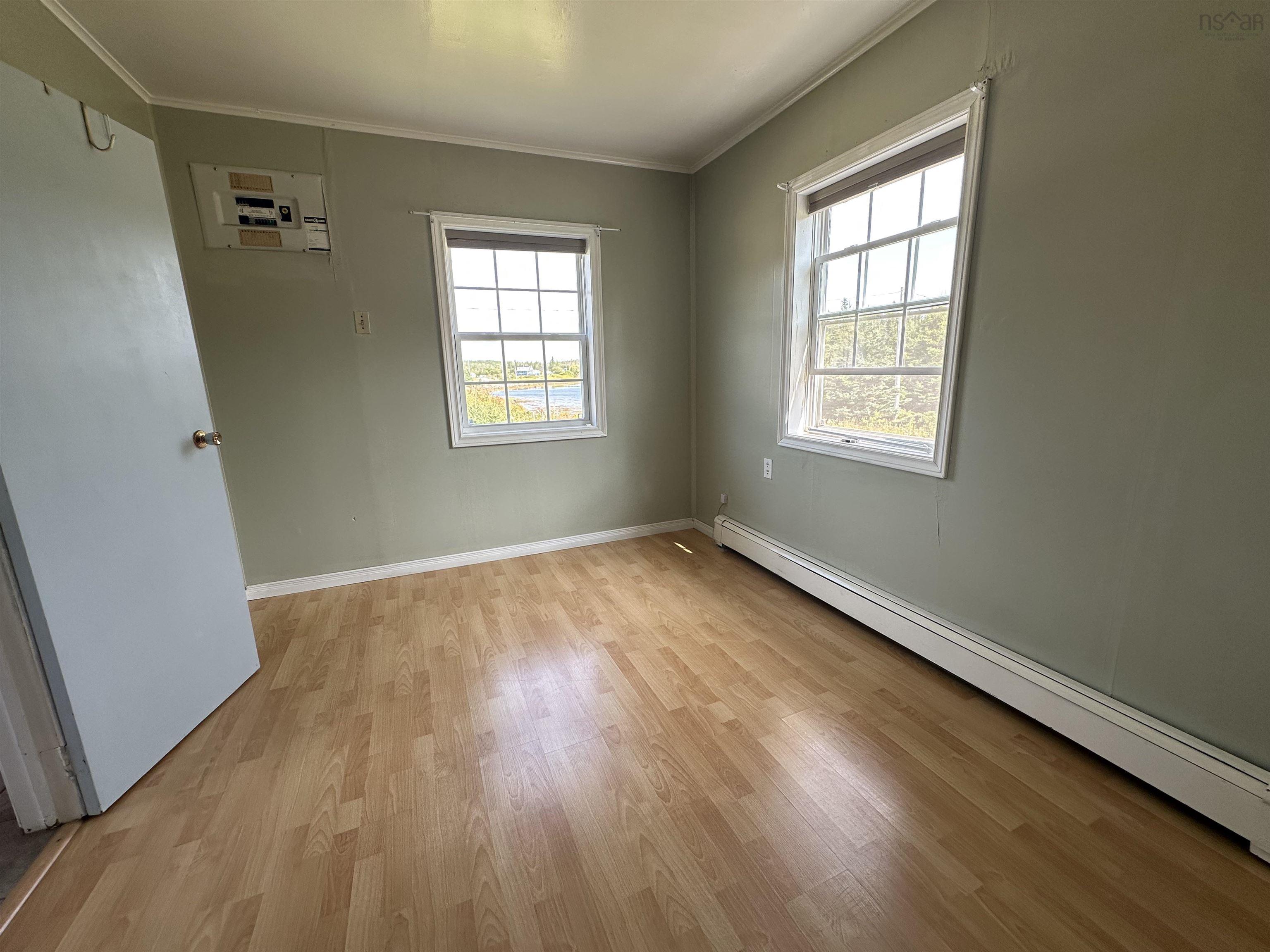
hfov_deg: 102.1
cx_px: 635
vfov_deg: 85.7
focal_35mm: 14
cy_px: 476
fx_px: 514
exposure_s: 1/99
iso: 50
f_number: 2.2
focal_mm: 2.22
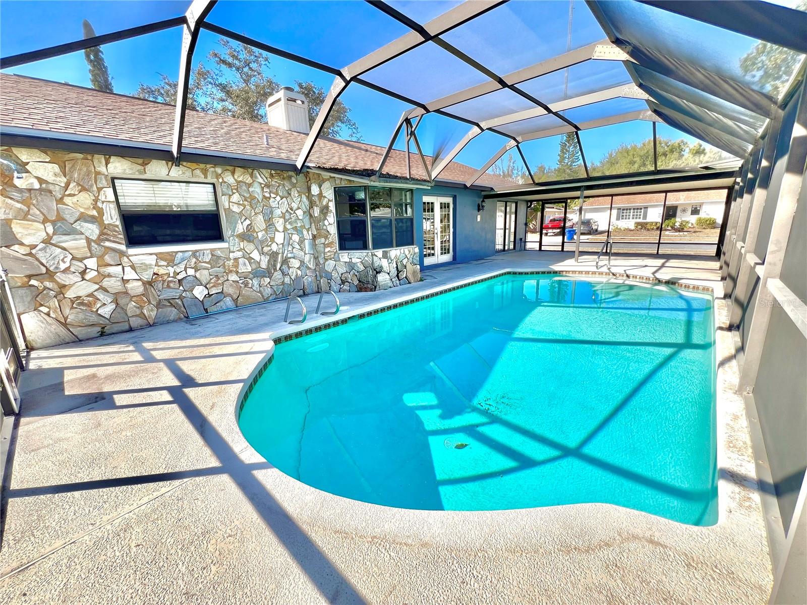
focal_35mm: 13
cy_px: 302
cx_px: 404
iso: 32
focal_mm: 1.57
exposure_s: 1/399
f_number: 1.8
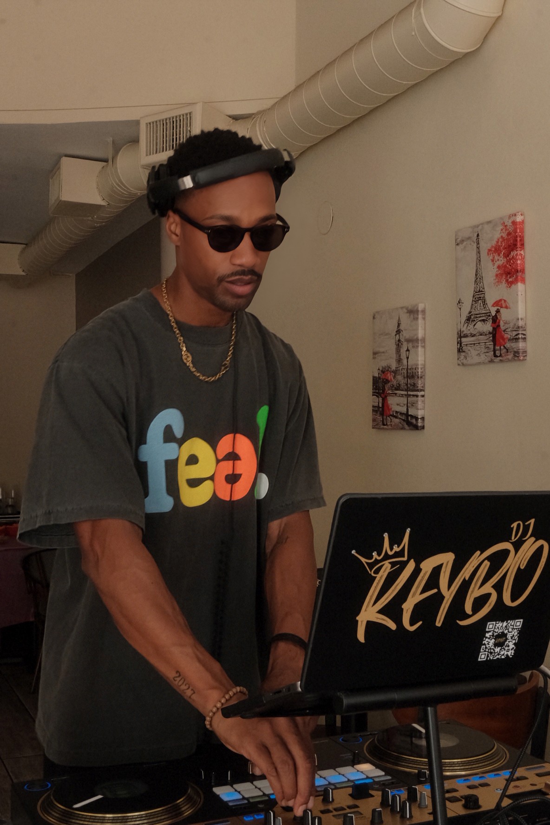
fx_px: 940
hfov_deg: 32.6
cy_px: 412
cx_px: 275
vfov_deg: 47.4
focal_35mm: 41
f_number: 18
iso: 2000
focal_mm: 27.5
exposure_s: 1/60
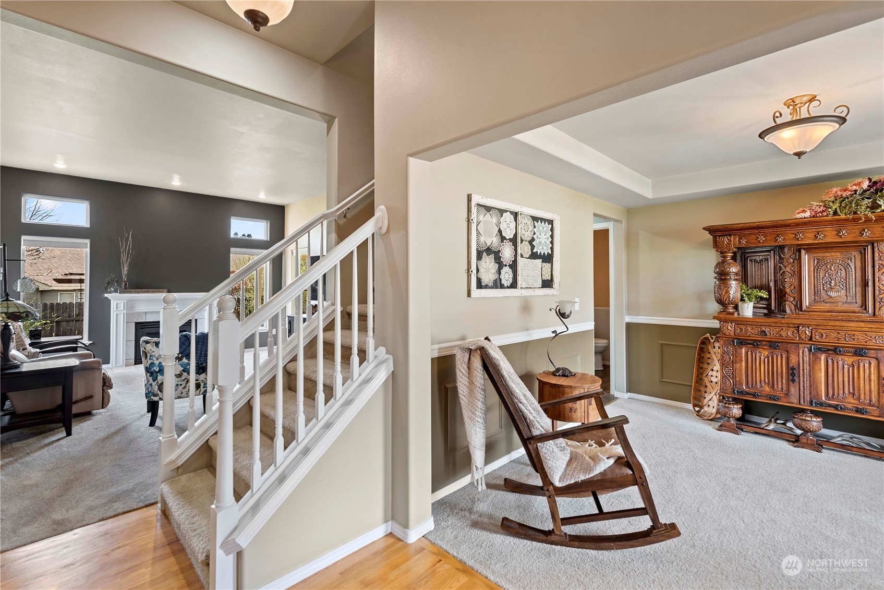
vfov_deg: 77.4
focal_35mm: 15
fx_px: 368
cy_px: 295
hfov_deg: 100.4
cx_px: 442
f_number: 7.1
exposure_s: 1/2
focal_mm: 15
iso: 200
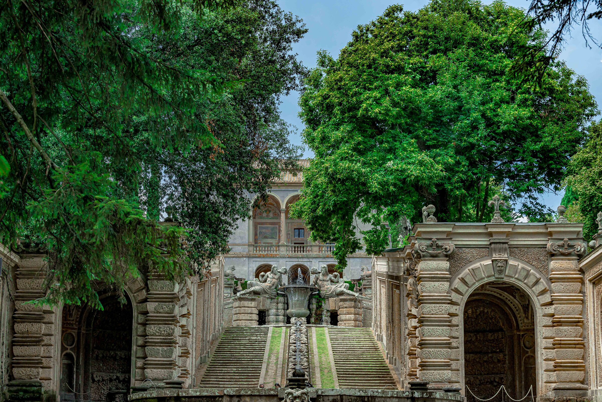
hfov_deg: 28.8
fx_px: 1171
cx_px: 301
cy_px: 201
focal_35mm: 70
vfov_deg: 19.5
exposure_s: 1/500
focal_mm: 70
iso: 250
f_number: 8
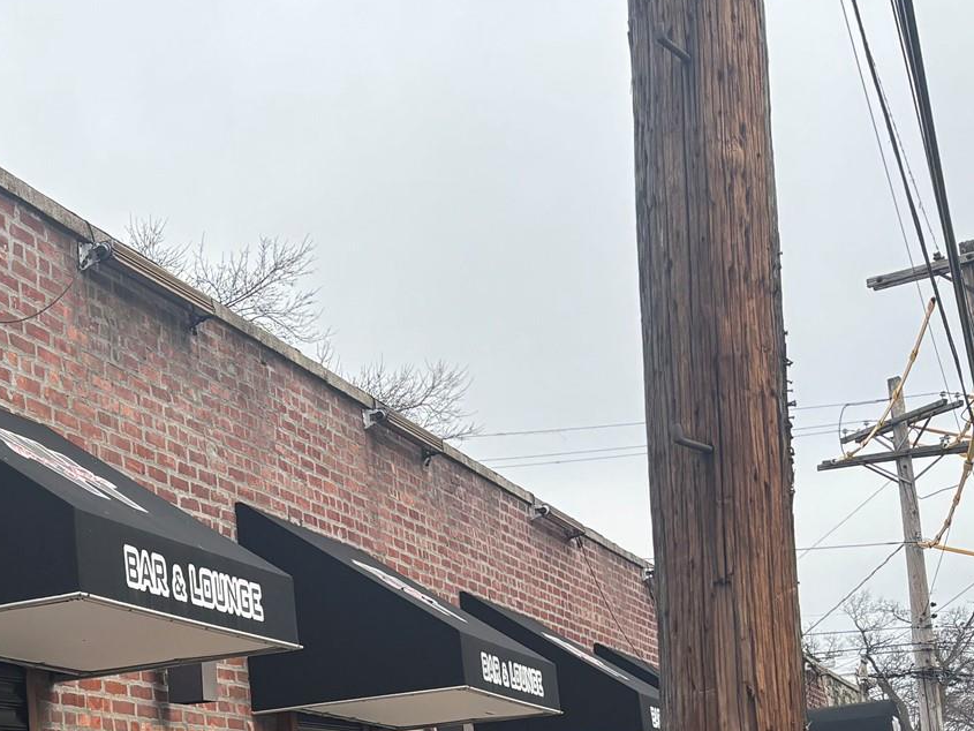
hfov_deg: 27.1
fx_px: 1773
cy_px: 740
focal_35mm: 63
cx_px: -195
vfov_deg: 22.4
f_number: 1.6
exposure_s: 1/775
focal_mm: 5.96
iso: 50
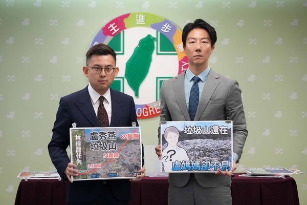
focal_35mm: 129
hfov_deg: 15.9
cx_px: 154
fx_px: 1100
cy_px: 102
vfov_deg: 10.6
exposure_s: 1/320
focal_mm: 86
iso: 3200
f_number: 5
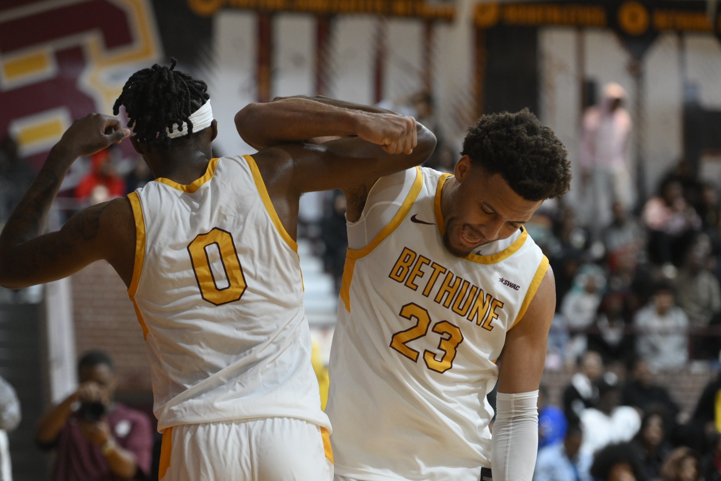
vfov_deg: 12.2
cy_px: 240
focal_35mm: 112
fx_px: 2243
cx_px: 360
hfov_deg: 18.3
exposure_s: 1/640
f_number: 2.8
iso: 5000
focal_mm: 112
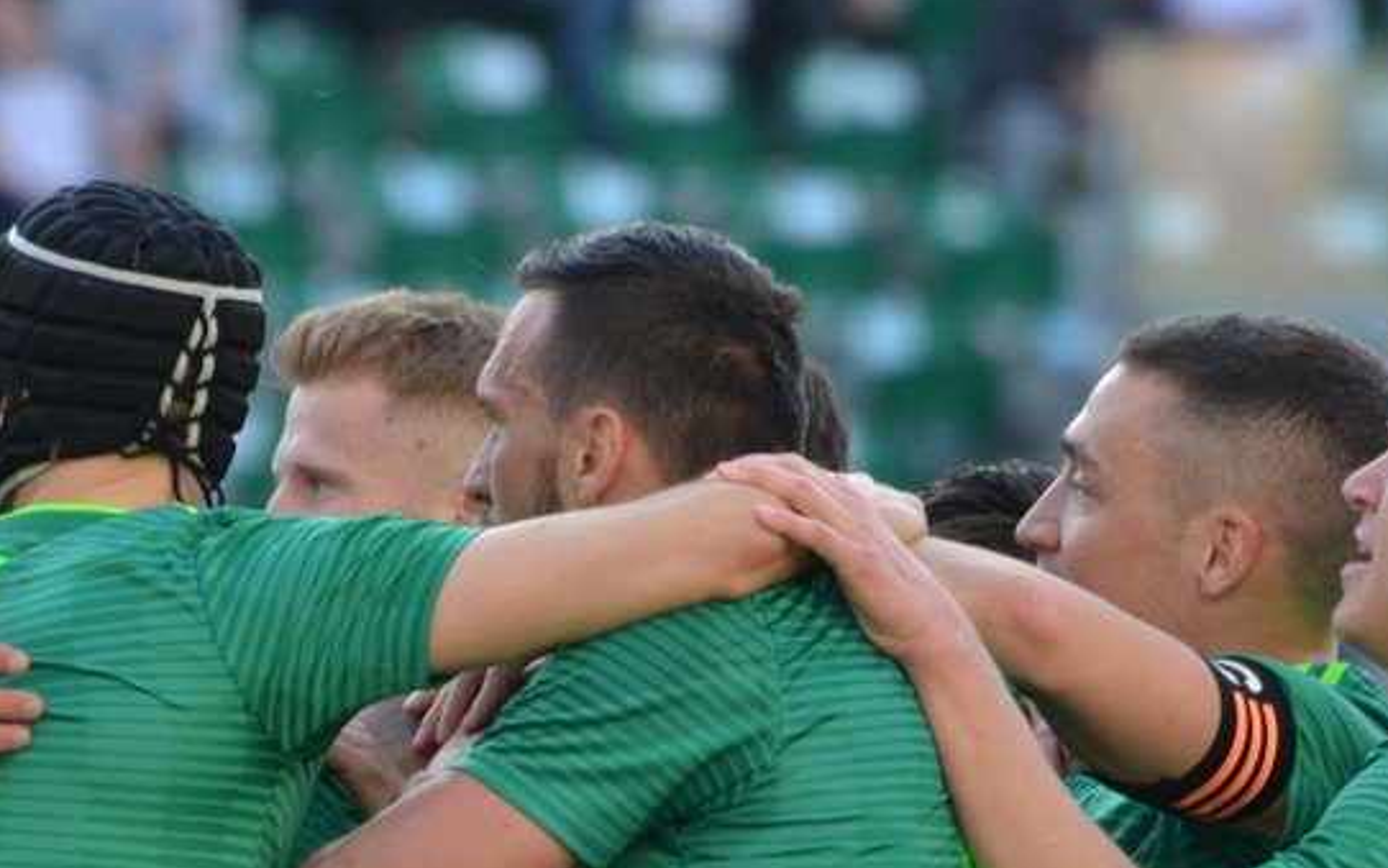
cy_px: 923
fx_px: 34506
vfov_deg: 1.4
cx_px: 709
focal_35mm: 912
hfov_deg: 2.3
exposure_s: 1/400
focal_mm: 270
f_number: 5.6
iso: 320
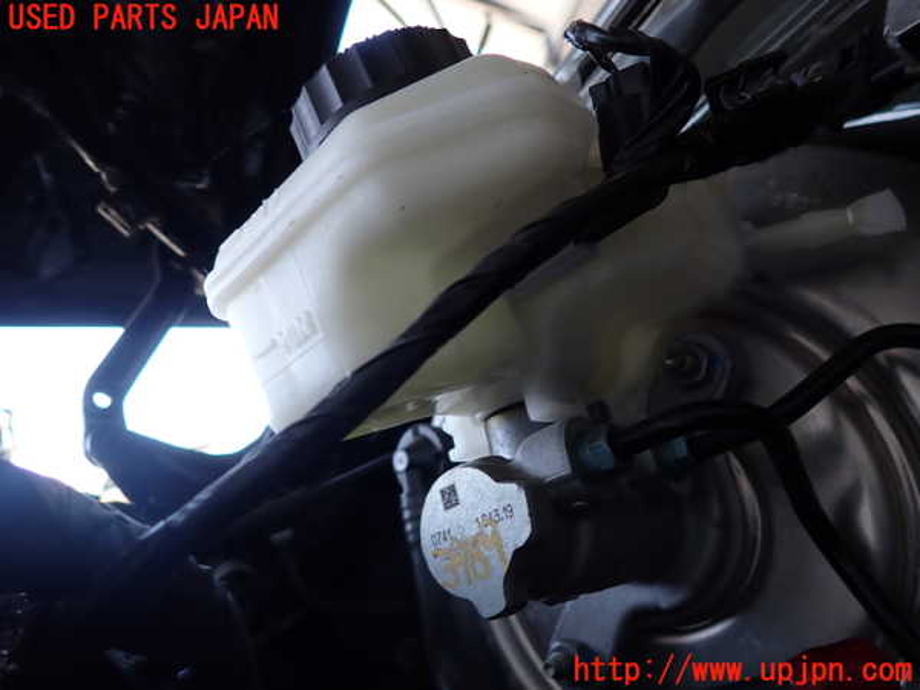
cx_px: 460
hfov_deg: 69.4
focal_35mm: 25
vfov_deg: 54.9
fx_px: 664
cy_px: 345
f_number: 2
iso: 100
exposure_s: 1/100
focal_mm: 4.5
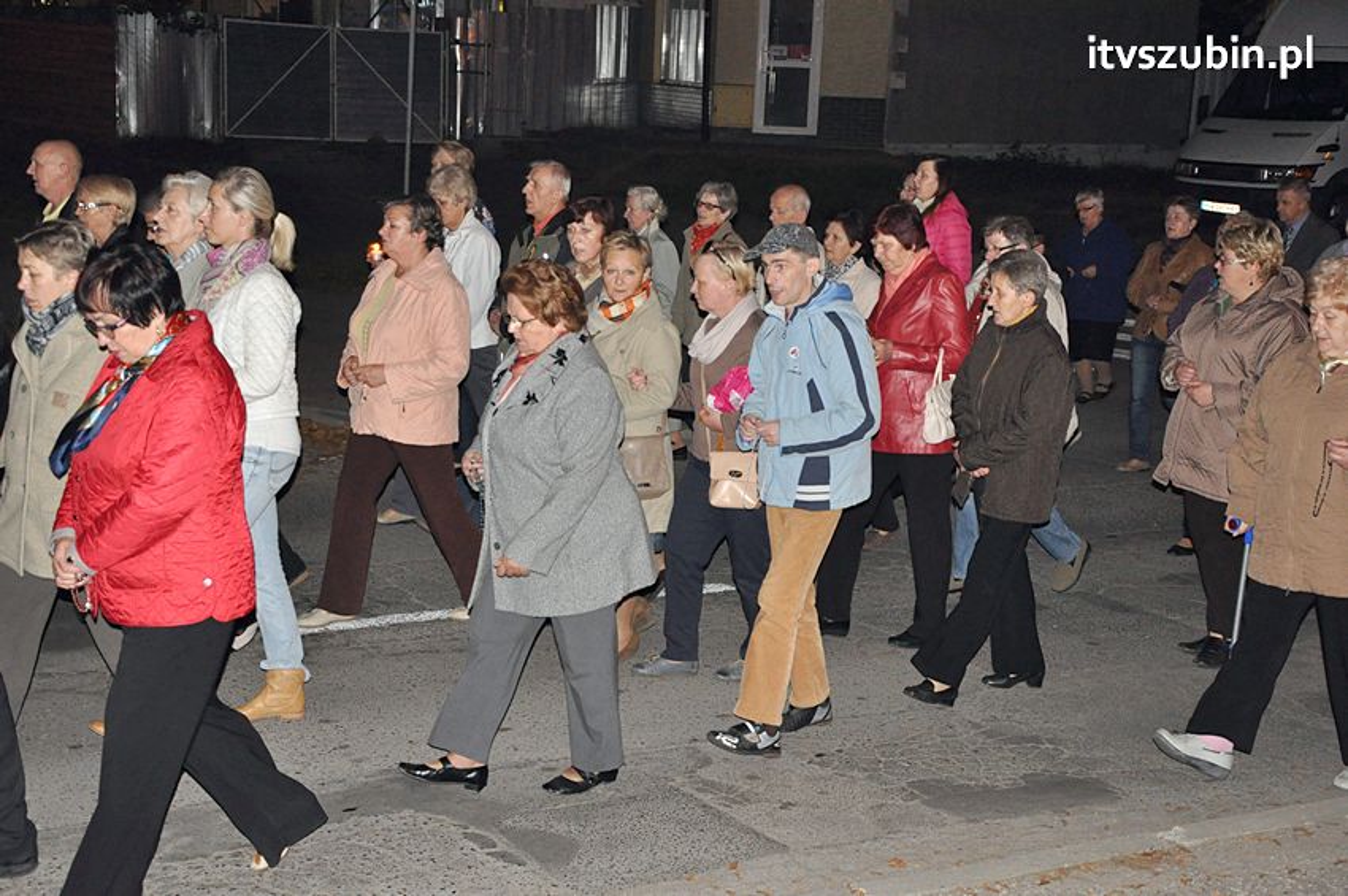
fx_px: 2132
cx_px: 674
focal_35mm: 57
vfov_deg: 23.7
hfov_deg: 35.1
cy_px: 448
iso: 2000
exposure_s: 1/60
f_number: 5
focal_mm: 38
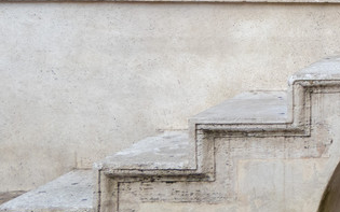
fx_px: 1260
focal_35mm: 136
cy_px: -127
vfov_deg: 9.3
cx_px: 639
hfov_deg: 13.5
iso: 100
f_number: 3.5
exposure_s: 1/250
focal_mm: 13.03
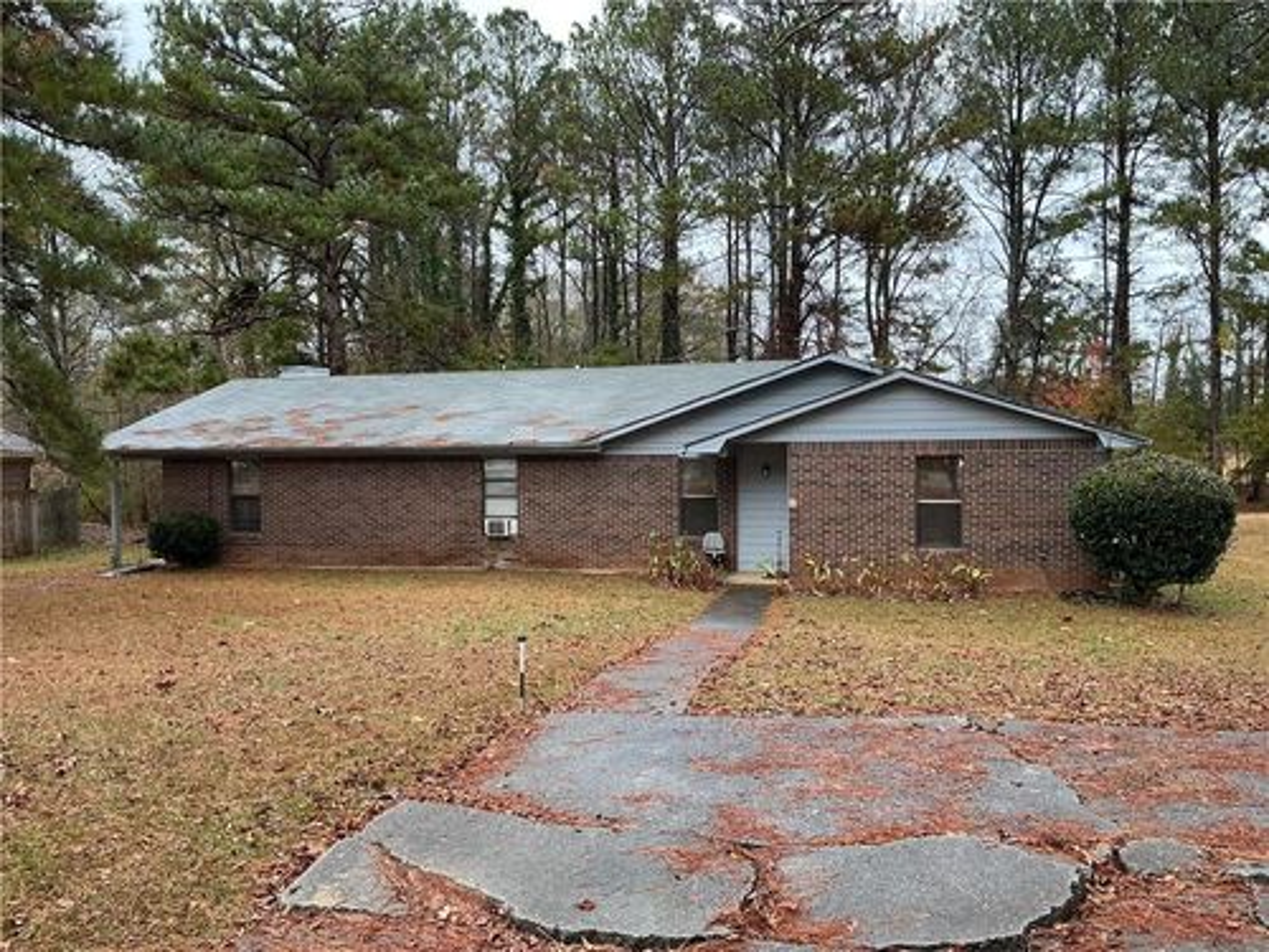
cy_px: 476
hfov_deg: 61.7
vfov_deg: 48.2
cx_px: 634
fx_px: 1063
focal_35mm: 29
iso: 20
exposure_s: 1/120
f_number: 1.8
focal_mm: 3
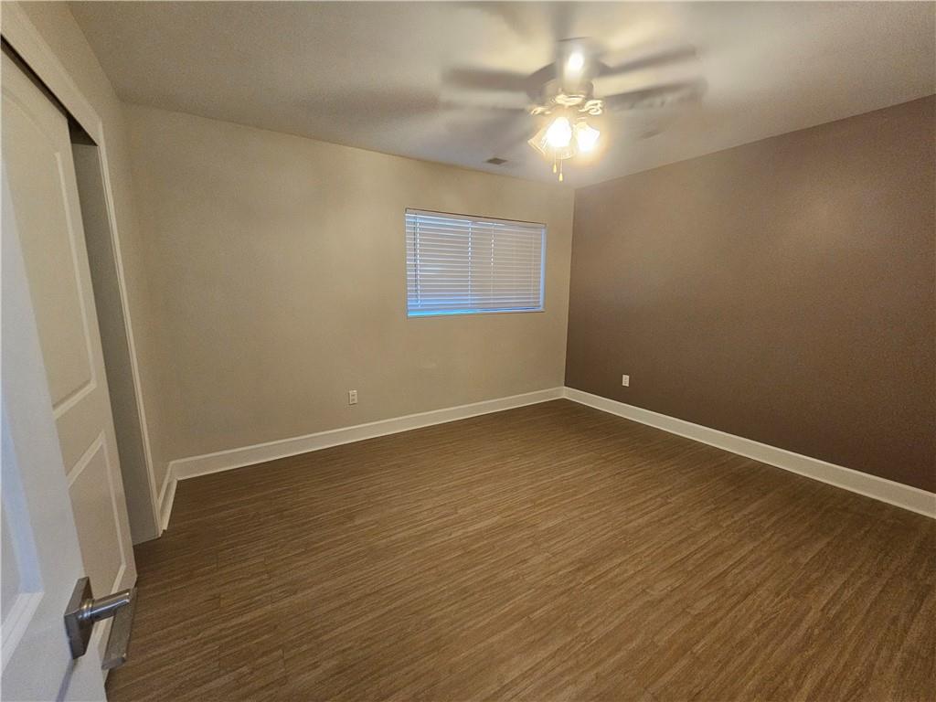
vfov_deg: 89.9
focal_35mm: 13
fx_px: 352
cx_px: 468
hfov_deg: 106.2
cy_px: 351
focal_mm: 2.2
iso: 320
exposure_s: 1/40
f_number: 2.2
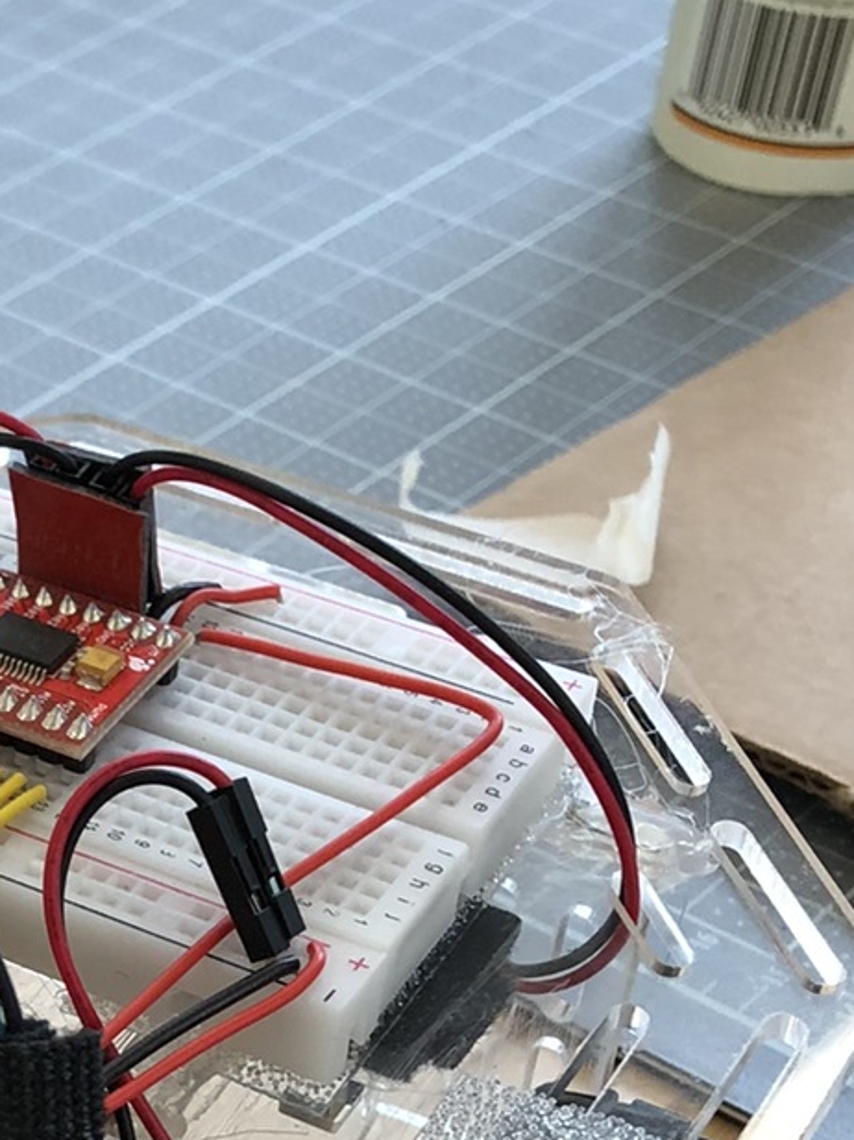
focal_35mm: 93
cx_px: -425
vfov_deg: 20.3
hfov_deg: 14.8
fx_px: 3062
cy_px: 1210
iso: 40
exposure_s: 1/78
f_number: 1.8
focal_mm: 3.99
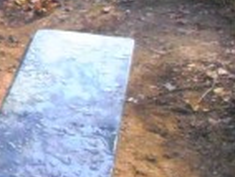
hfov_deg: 15.6
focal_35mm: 108
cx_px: -187
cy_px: 10
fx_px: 734
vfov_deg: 13.6
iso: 80
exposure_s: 1/100
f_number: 3
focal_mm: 4.2
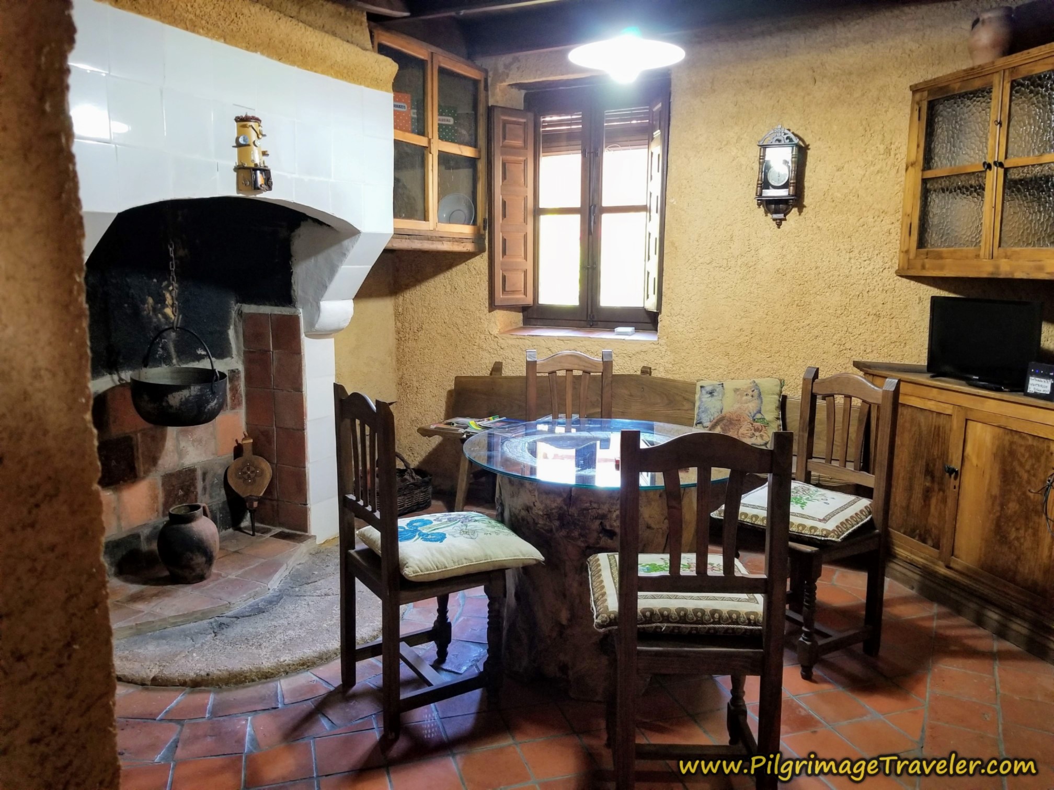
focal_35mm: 26
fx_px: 792
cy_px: 395
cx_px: 527
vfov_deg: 53.1
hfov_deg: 67.3
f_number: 1.7
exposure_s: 1/20
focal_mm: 4.3
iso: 200
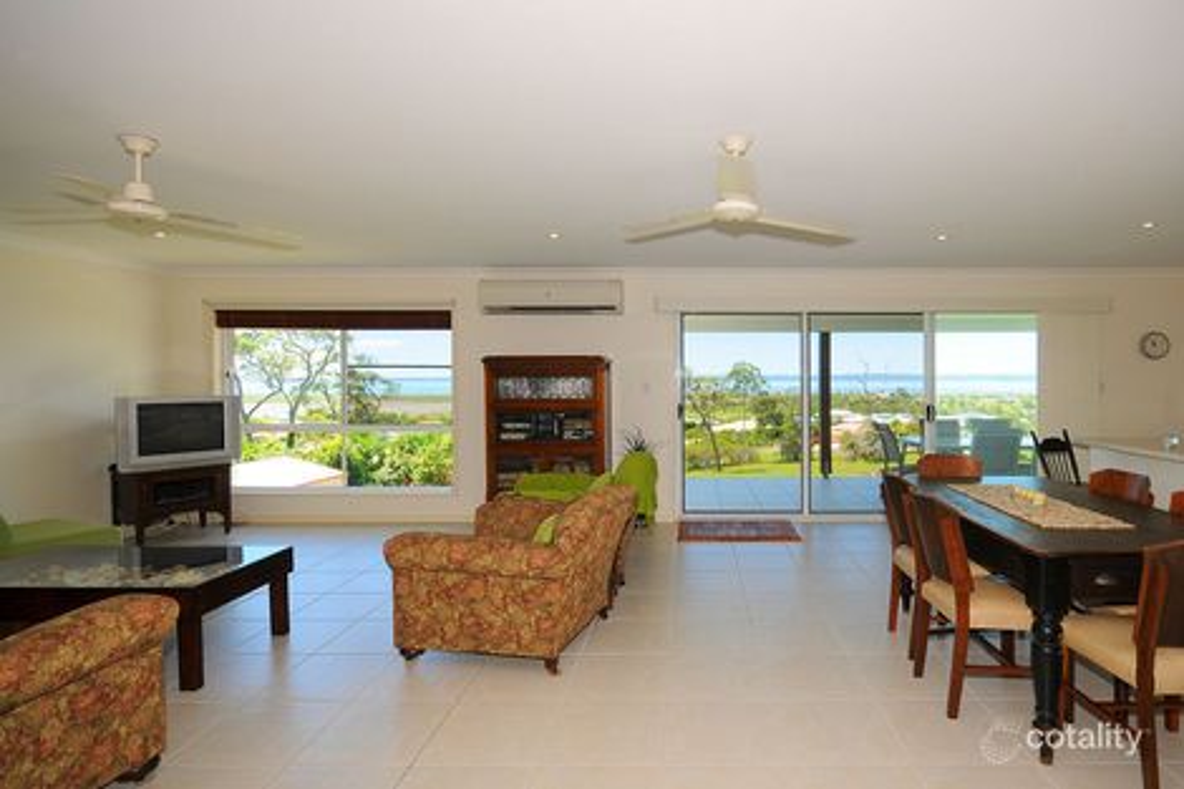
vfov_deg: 77.3
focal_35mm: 15
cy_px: 394
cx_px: 592
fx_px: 493
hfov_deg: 100.4
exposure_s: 1/125
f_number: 6.3
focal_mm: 10
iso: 200
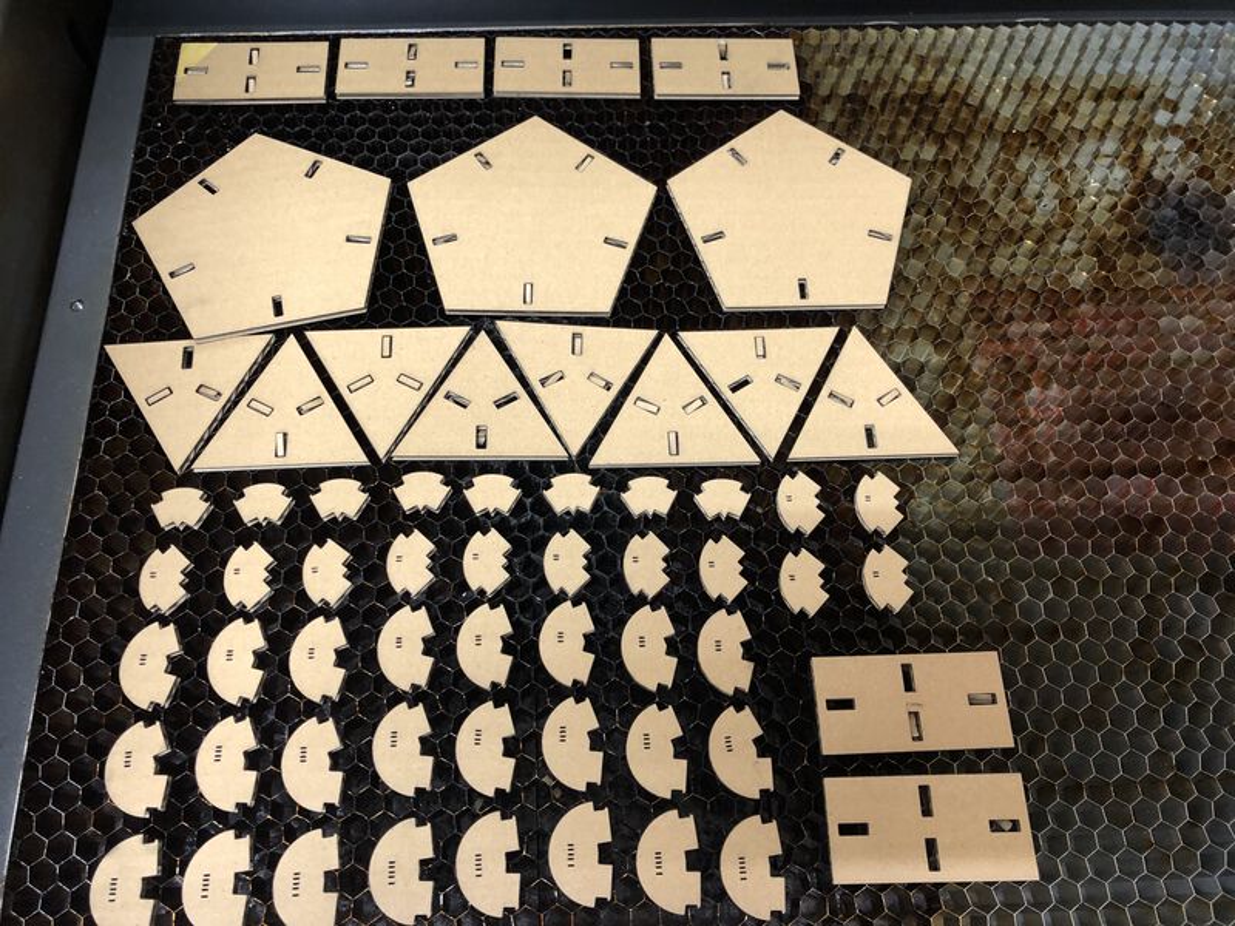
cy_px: 463
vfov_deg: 49.7
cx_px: 618
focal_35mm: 28
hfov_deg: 63.4
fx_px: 999
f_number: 1.8
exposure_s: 1/17
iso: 40
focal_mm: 4
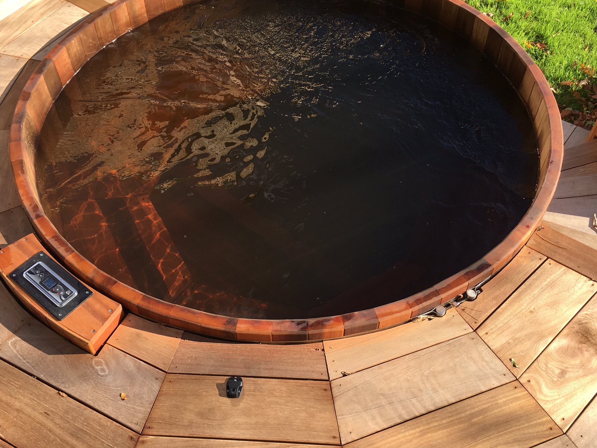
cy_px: 187
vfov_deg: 40.6
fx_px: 604
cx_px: 304
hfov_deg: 52.6
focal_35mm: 35
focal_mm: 4.15
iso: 25
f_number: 2.2
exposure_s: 1/523
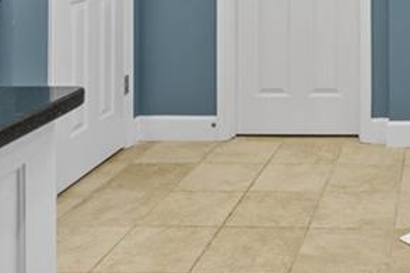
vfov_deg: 21.7
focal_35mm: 56
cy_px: -84
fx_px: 637
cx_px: 438
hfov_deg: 32.0
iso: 1250
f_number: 6.3
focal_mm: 16
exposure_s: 1/20
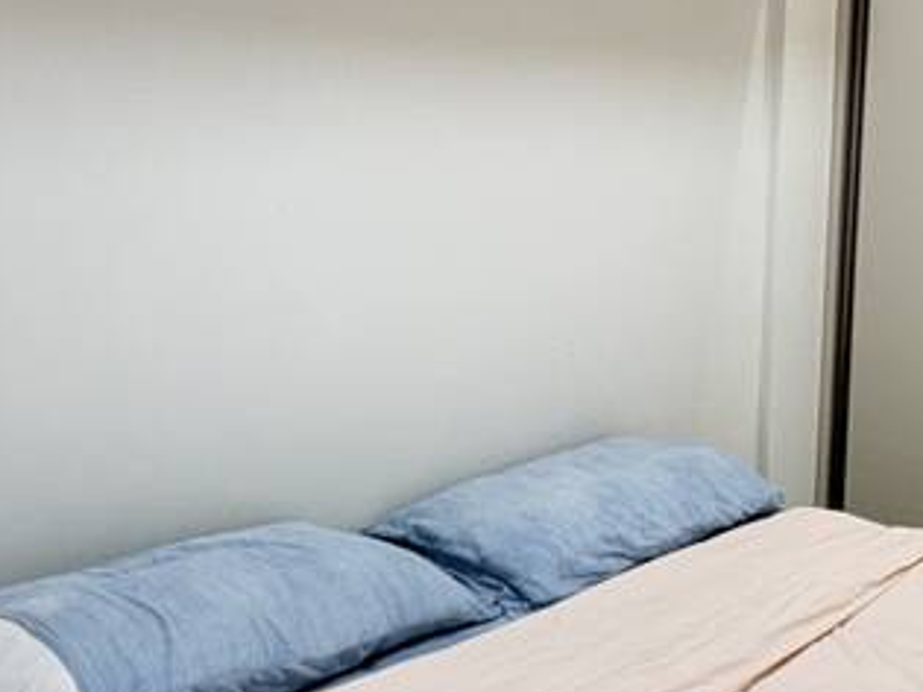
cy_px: 302
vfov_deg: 30.2
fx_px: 1279
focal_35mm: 48
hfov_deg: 35.5
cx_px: 941
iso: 400
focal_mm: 2.22
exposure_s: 1/60
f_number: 2.2
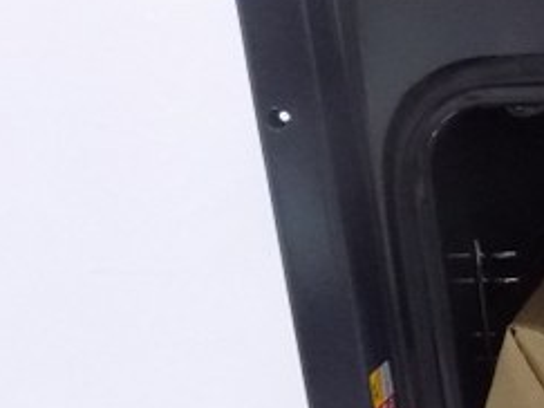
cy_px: 399
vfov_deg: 15.0
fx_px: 1524
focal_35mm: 97
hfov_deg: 16.9
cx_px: 960
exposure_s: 1/25
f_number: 3.1
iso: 400
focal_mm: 4
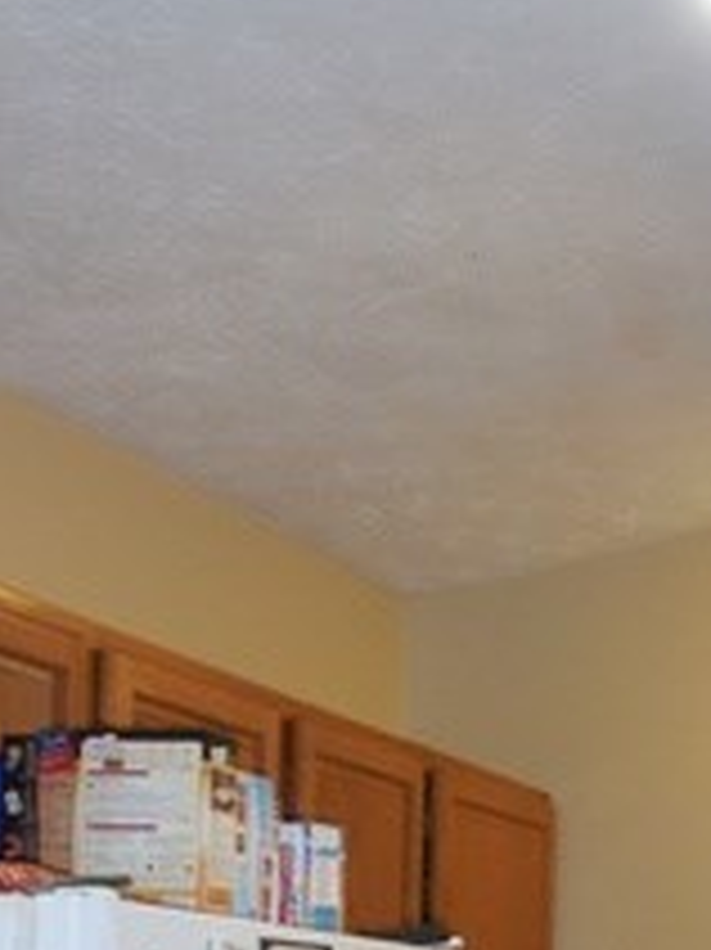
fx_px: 2166
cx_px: 999
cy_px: 1153
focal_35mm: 79
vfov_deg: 22.7
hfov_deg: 17.2
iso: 250
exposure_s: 1/25
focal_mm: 4.6
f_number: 3.5
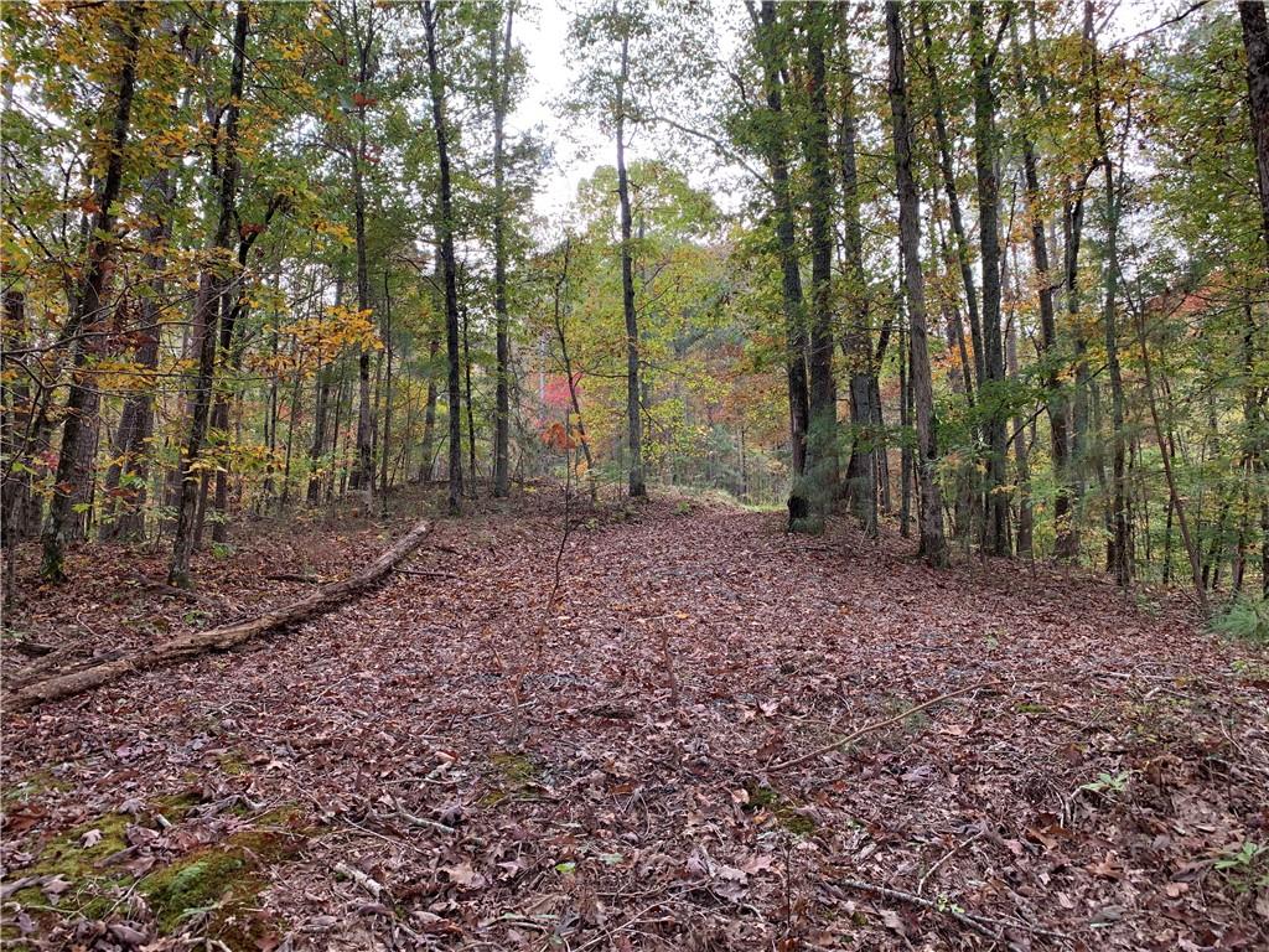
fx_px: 953
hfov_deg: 67.3
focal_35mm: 26
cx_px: 634
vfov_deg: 53.1
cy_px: 476
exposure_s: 1/121
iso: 32
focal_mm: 4.25
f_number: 1.8
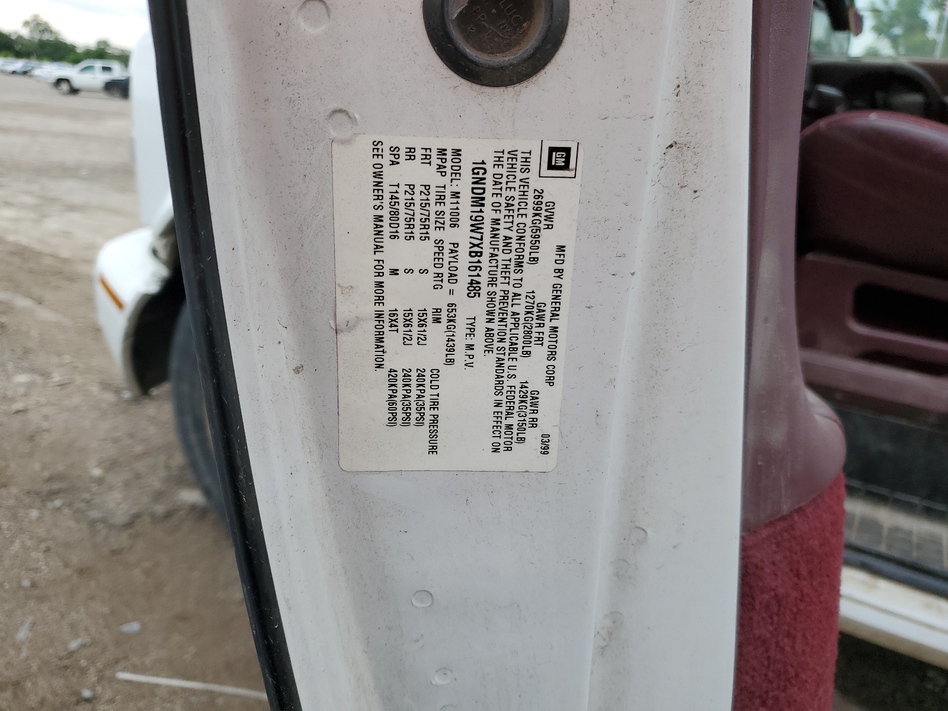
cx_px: 474
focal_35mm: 26
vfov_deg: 53.1
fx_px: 712
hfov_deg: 67.3
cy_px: 356
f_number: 1.5
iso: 50
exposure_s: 1/256
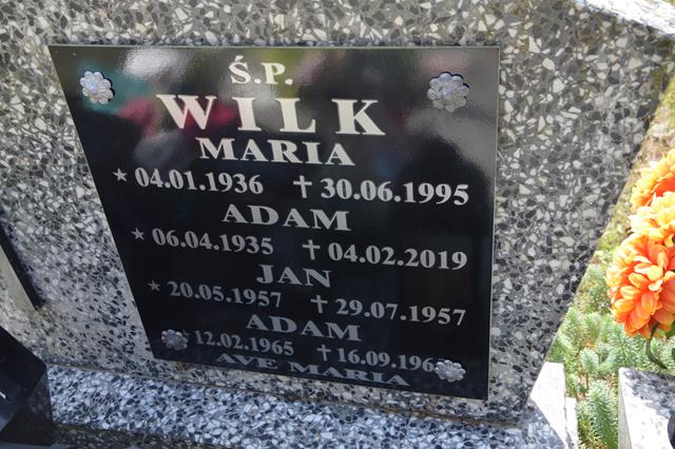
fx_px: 731
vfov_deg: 34.2
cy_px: 224
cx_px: 338
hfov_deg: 49.6
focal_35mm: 39
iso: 160
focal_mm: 26
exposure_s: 1/125
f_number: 5.6
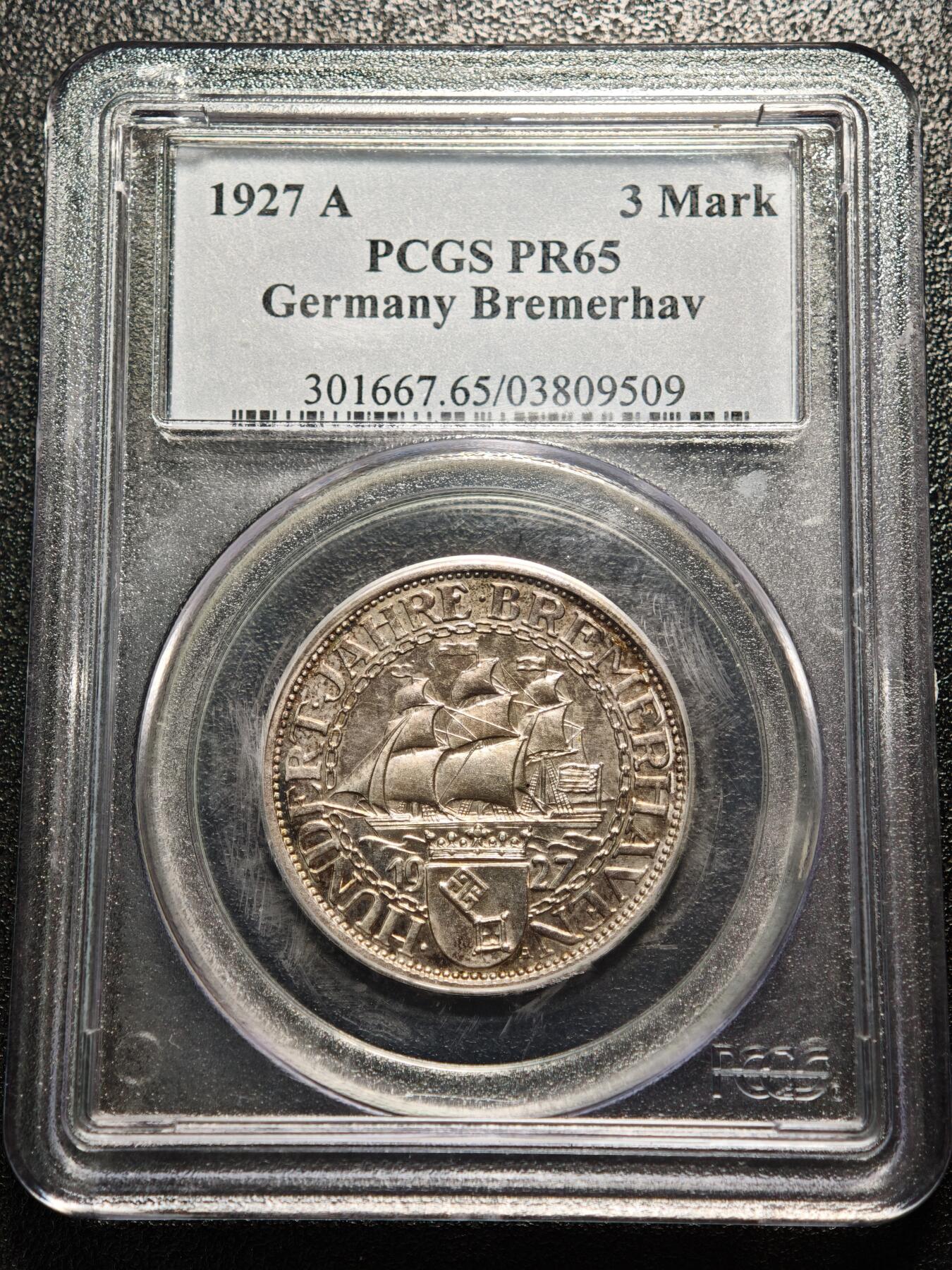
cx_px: 476
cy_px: 635
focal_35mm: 60
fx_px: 2200
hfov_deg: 24.4
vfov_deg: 32.2
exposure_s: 1/105
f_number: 2
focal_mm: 9
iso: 400
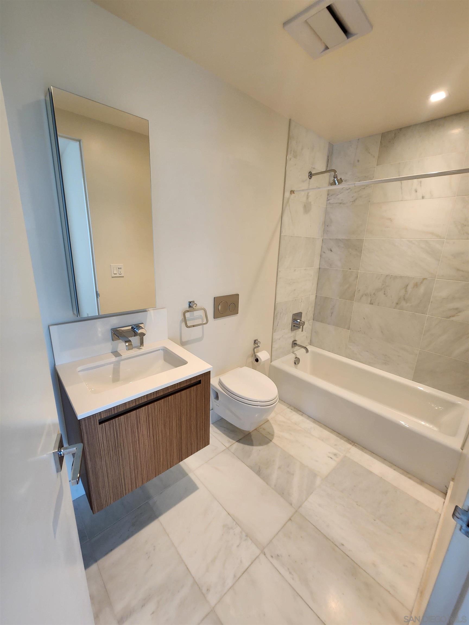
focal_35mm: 13
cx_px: 234
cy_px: 312
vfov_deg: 106.2
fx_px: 235
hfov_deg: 89.9
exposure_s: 1/60
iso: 200
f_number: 2.2
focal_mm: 2.2
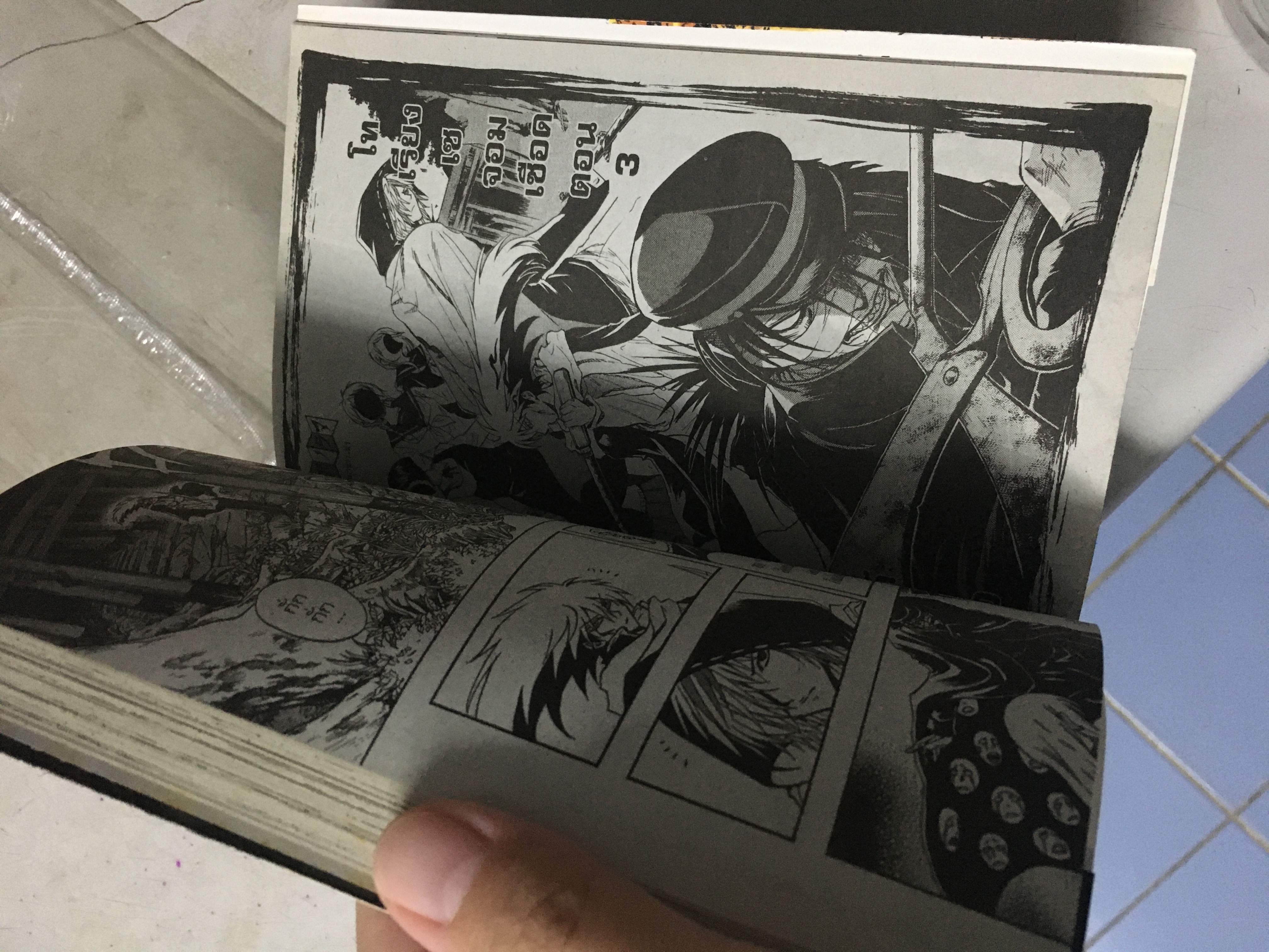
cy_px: 476
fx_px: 1063
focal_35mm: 29
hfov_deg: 61.7
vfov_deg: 48.2
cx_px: 634
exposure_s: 1/17
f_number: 2.2
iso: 250
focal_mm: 4.15
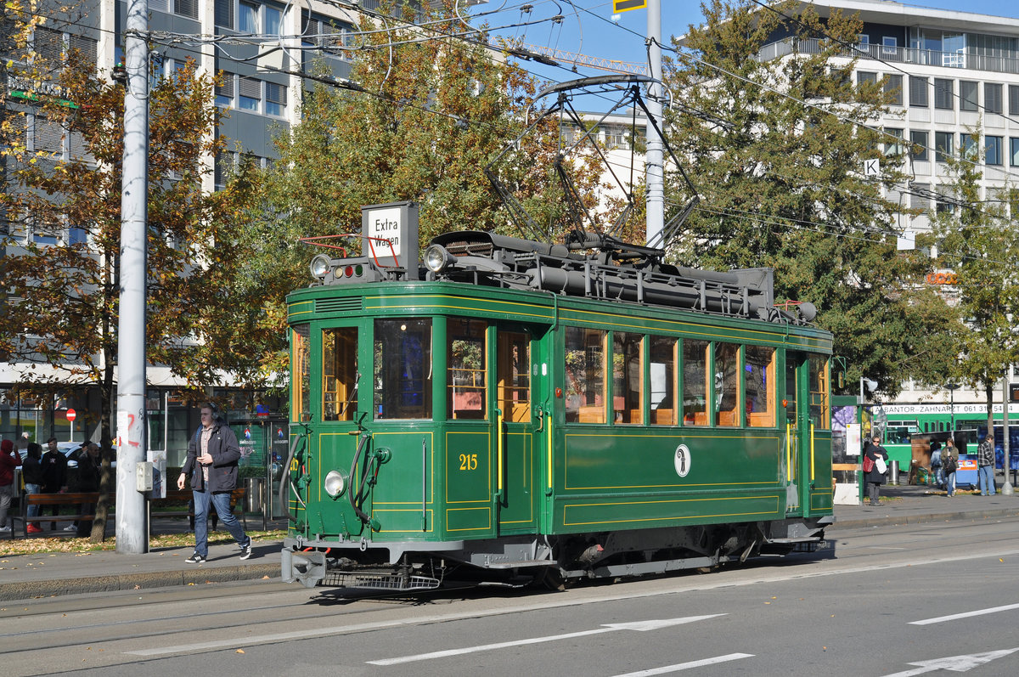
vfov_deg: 22.6
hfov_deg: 33.4
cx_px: 510
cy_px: 338
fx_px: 1696
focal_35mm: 60
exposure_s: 1/400
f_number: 10
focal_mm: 40
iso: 250
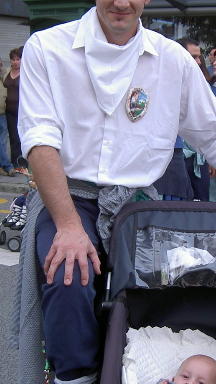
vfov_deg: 28.5
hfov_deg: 16.2
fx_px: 753
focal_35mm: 74
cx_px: 175
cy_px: 223
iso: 100
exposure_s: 1/65.8
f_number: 2.8
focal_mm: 8
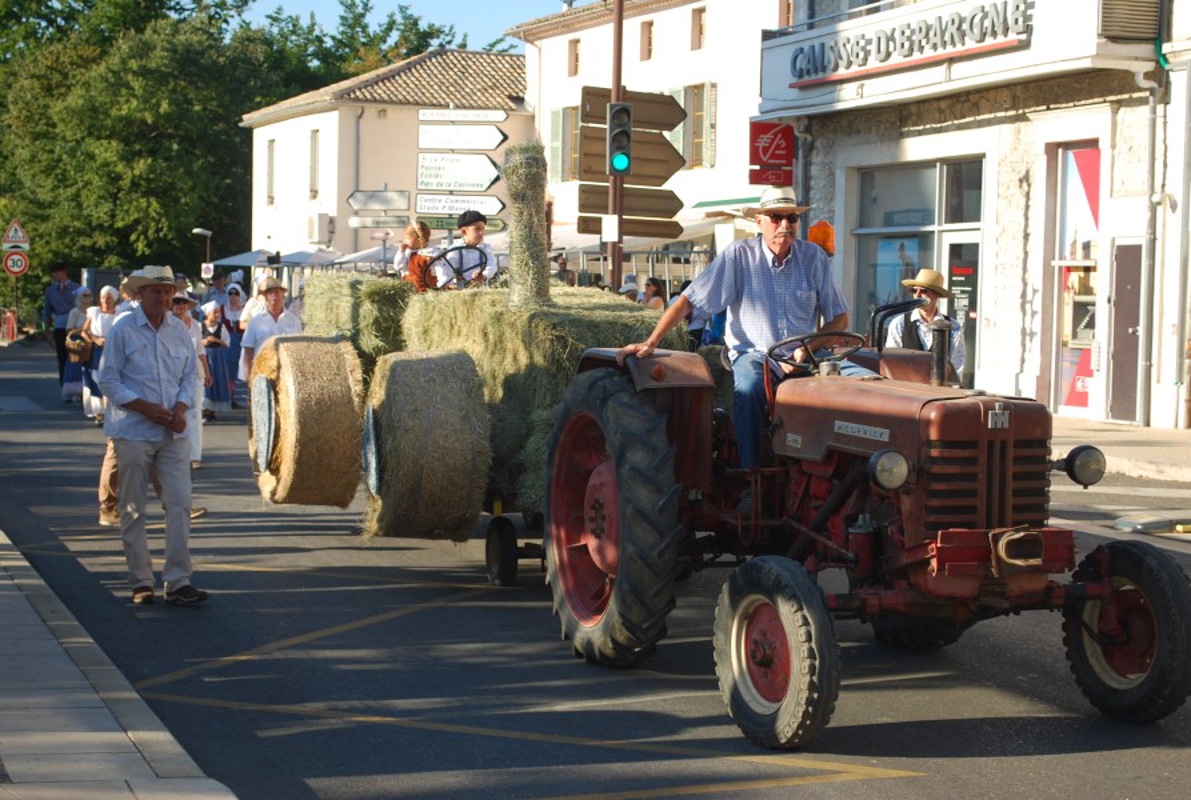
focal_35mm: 68
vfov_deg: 20.3
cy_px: 400
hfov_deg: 29.8
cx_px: 596
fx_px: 2238
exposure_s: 1/160
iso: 100
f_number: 5.3
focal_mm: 45
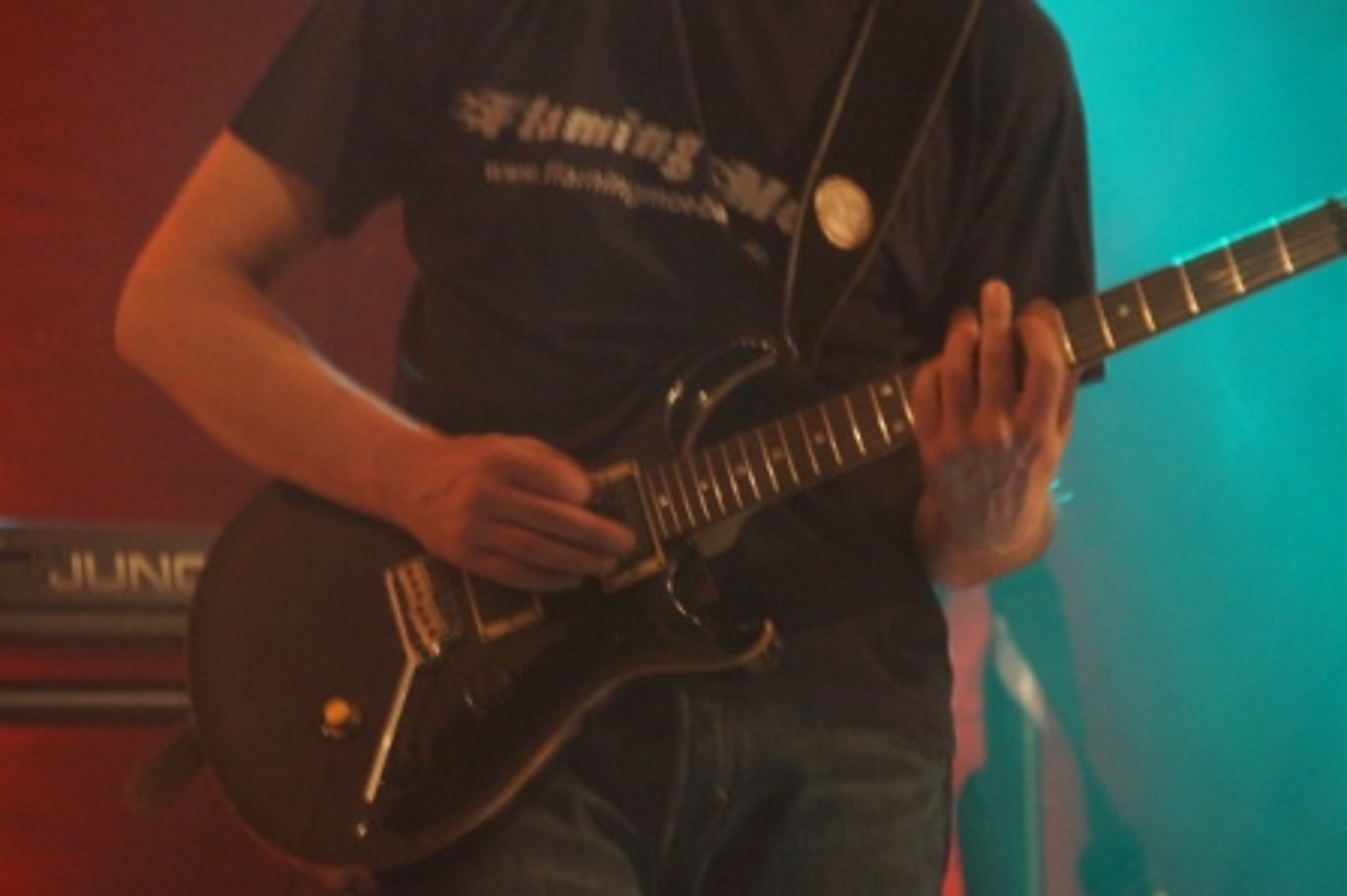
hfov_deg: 6.5
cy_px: 448
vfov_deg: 4.4
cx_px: 674
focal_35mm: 315
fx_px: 11777
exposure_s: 1/13
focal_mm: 210
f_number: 6.3
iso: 3200
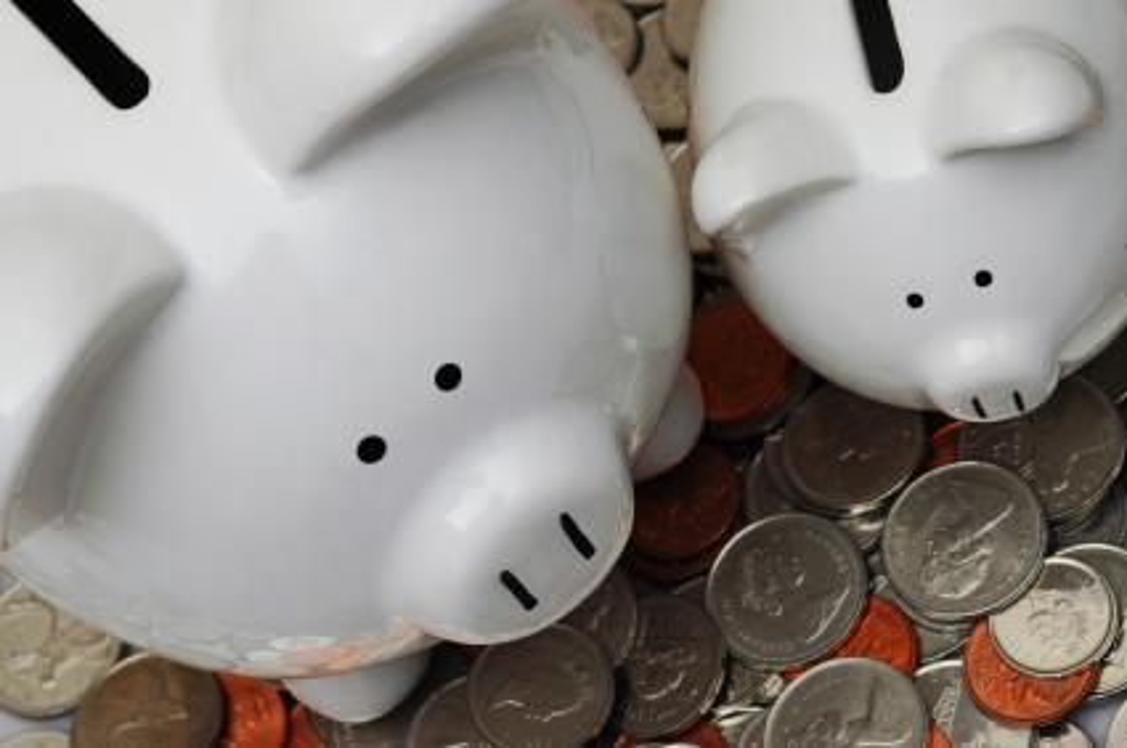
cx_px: 564
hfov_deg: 13.1
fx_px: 4923
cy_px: 374
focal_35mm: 158
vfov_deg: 8.7
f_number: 16
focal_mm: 105
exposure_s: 1/60
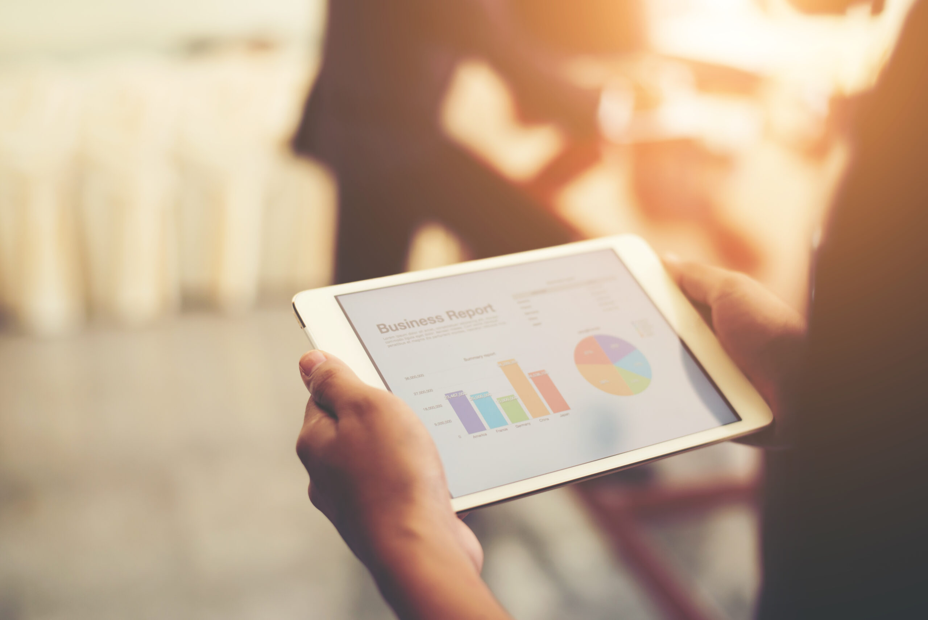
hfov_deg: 39.6
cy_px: 310
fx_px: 1289
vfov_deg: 27.0
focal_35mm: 50
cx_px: 464
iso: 320
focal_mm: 50
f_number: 2.5
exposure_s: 1/200
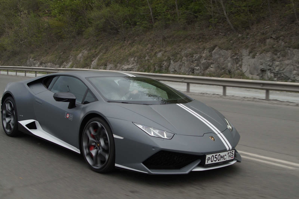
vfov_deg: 31.9
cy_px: 100
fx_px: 349
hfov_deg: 46.4
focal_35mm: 42
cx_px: 150
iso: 100
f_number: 5
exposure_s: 1/320
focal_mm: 28
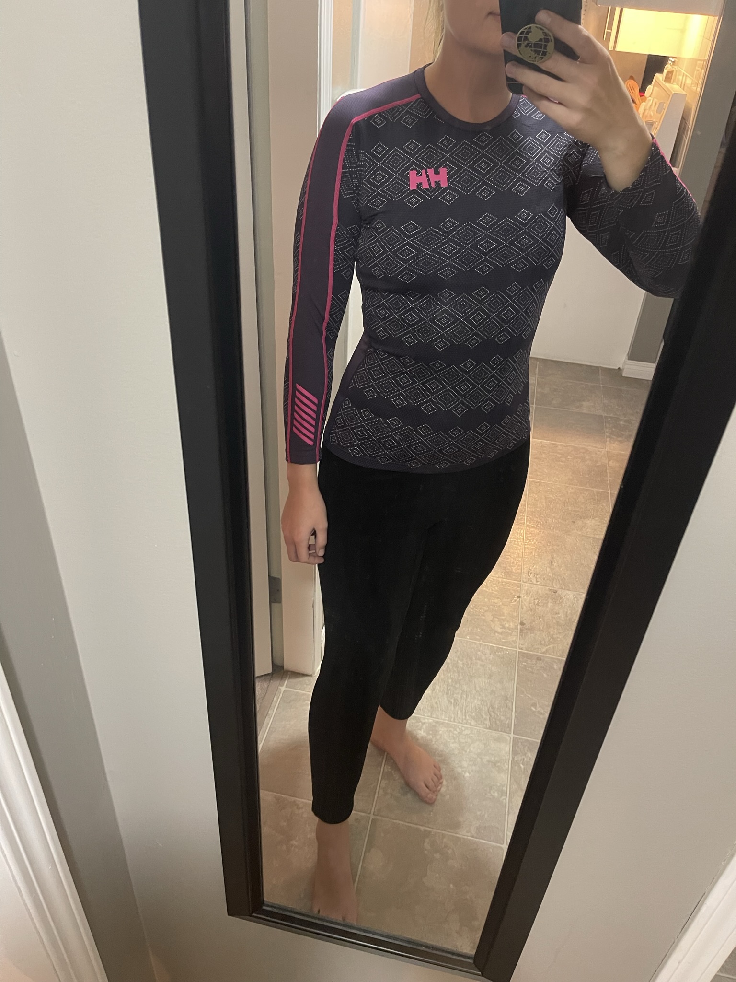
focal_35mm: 26
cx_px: 368
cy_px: 491
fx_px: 737
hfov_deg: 53.1
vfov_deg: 67.3
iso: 500
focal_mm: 5.1
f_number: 1.6
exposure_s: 1/30
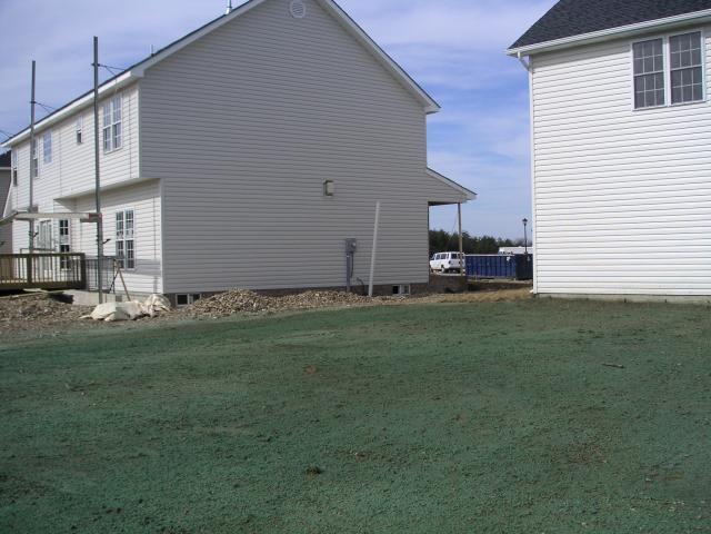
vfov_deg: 37.7
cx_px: 356
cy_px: 267
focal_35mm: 38
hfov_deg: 49.0
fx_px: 781
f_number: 6.7
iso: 50
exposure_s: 1/180
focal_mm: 6
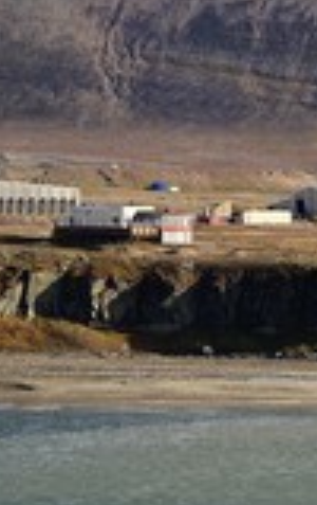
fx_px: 7390
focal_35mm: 537
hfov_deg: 2.5
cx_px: 231
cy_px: 181
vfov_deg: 3.9
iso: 200
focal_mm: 200
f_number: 5.6
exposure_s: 1/800
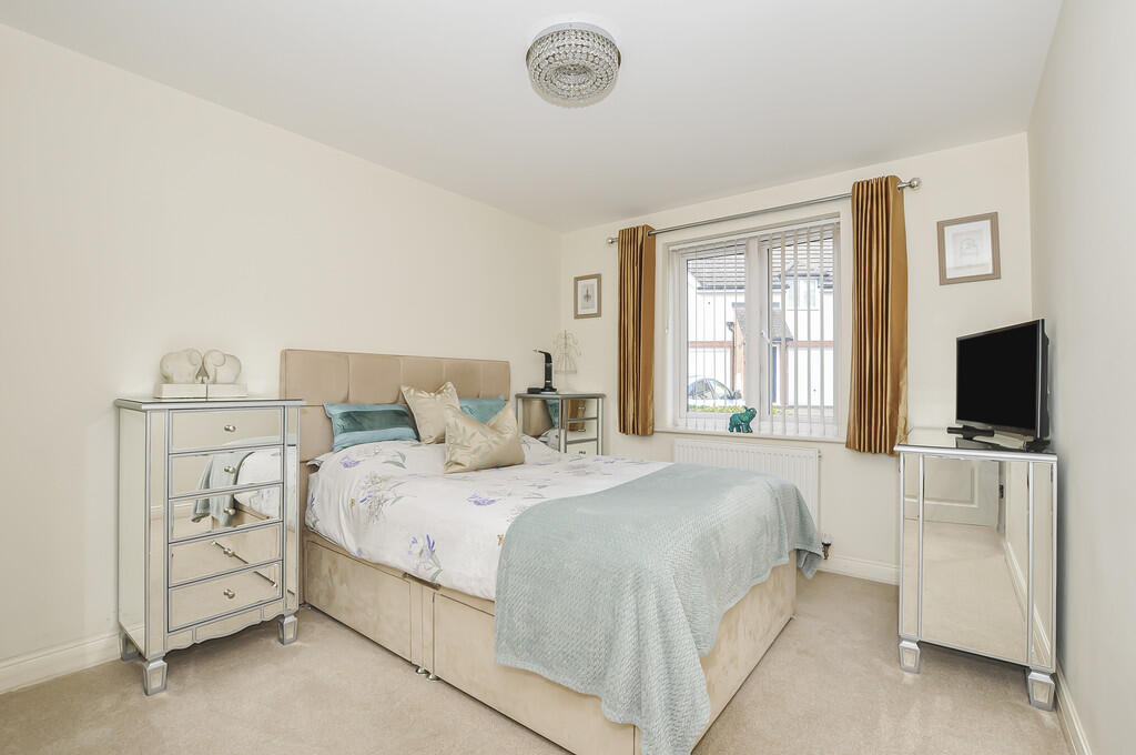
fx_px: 473
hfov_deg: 100.5
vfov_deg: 77.2
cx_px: 568
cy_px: 378
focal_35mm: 15
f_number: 11
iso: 400
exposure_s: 1/15
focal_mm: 10
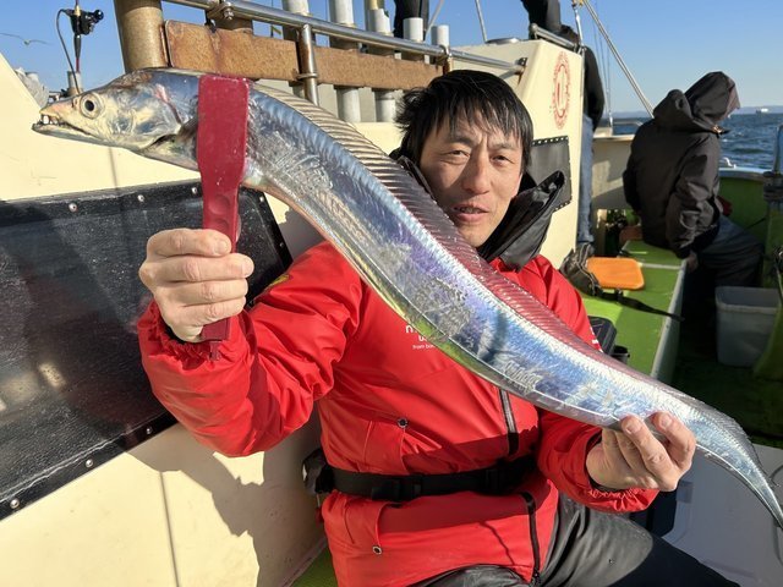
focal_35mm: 26
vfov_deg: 53.1
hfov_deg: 67.3
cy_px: 294
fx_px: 588
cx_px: 392
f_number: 1.5
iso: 50
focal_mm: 5.7
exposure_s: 1/4274
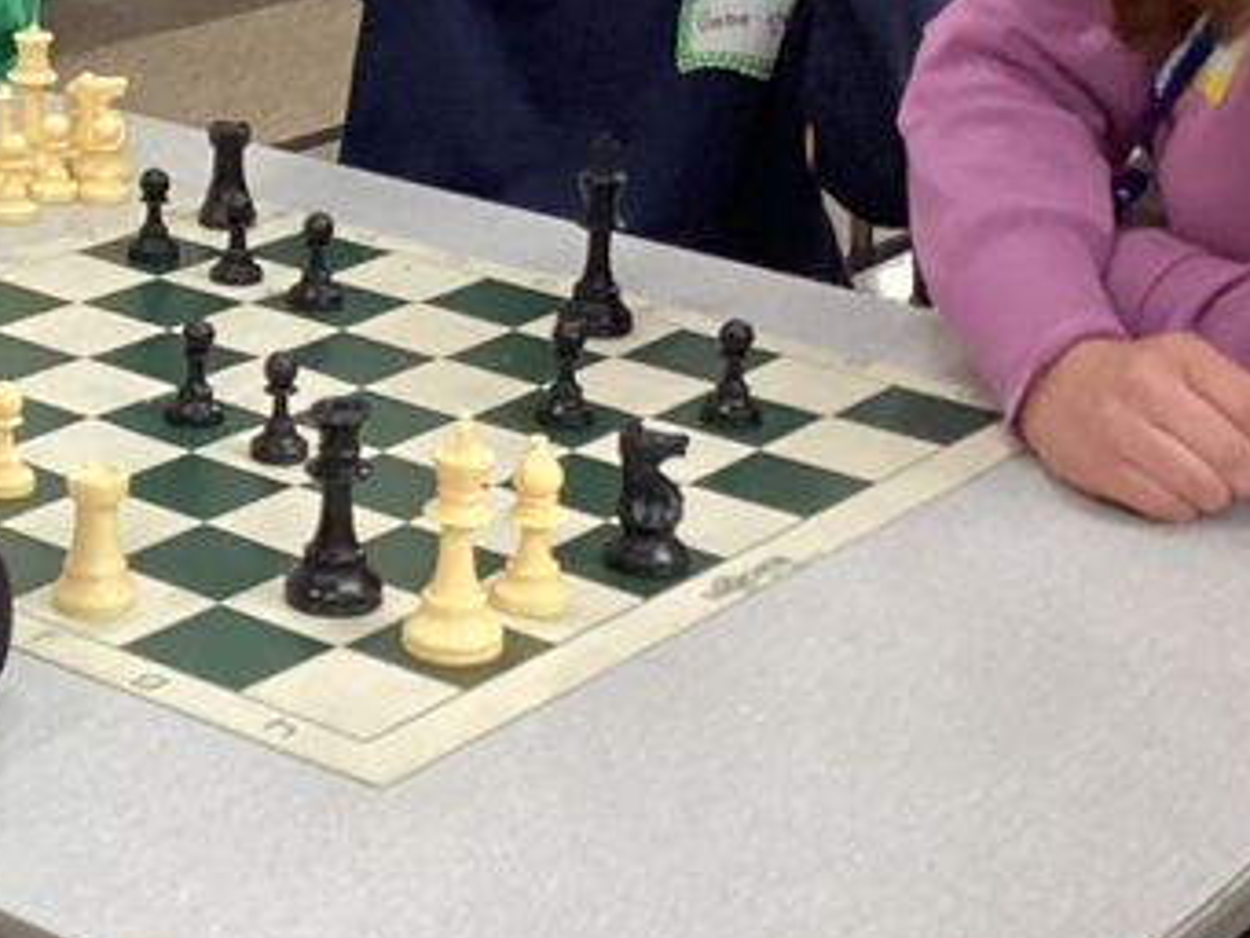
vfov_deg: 15.7
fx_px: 3359
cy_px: 110
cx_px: 293
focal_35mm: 93
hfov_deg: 20.9
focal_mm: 3.3
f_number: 2.4
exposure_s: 1/60
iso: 400
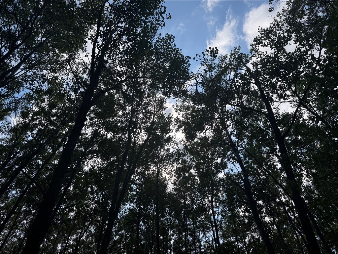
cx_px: 169
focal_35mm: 24
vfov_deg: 56.8
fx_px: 234
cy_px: 127
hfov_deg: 71.6
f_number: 1.78
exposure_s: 1/4608
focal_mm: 6.76
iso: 80
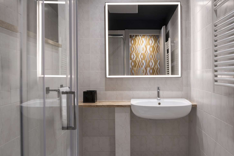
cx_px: 118
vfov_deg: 41.8
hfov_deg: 59.6
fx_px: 204
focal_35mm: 31
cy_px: 80
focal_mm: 30.4
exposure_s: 1/6
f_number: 9
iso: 250
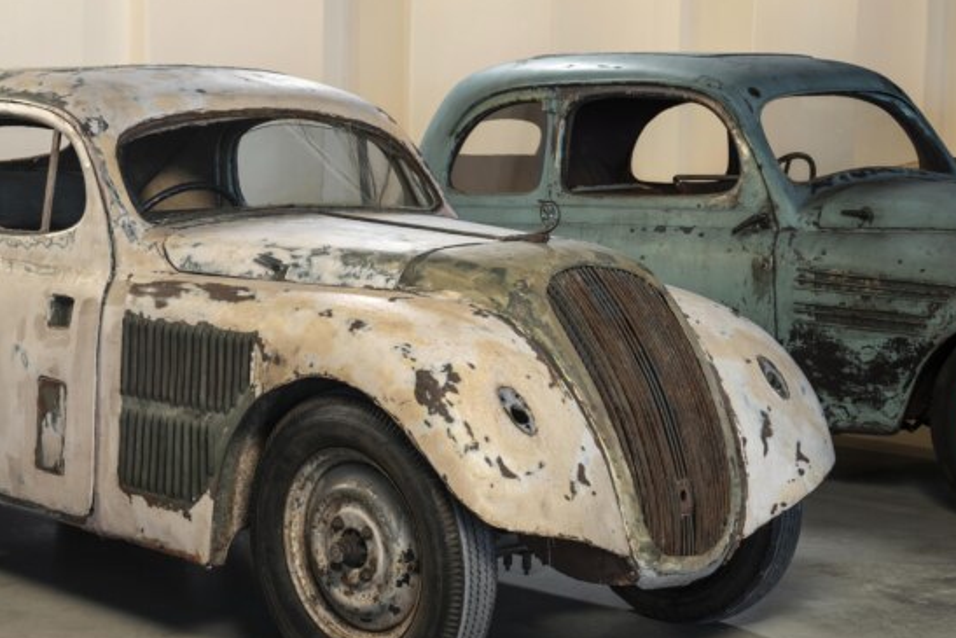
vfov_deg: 18.7
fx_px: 1939
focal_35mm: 73
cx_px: 332
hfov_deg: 27.6
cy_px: 297
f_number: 11
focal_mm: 52
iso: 100
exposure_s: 4
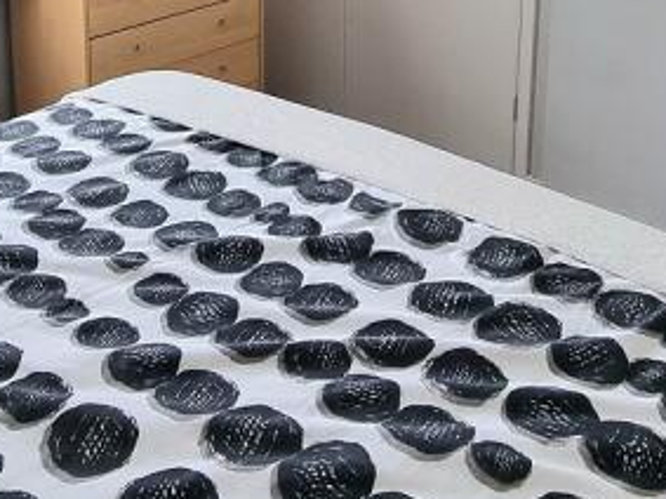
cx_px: 231
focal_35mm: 47
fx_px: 904
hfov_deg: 40.0
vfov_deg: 27.7
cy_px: -75
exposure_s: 1/100
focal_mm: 2.2
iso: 80
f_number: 2.2
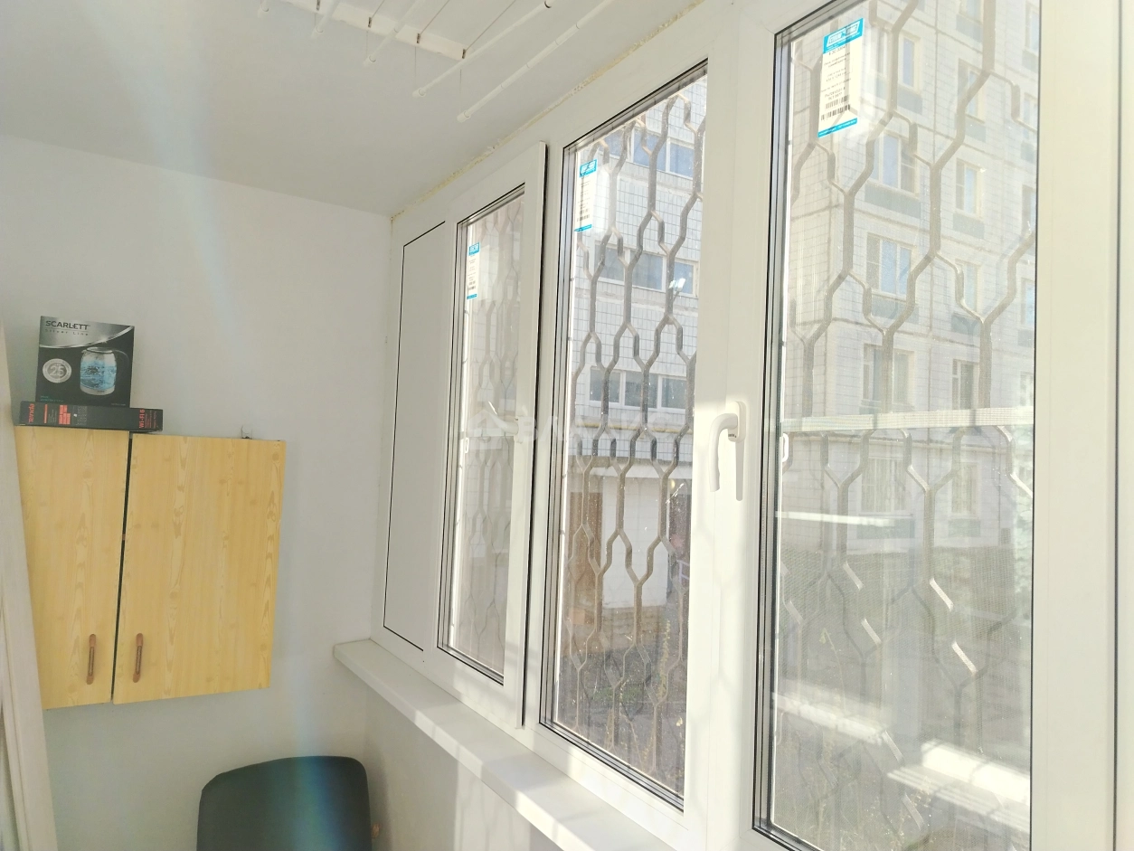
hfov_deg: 71.6
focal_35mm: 24
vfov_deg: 56.8
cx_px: 567
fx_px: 786
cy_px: 426
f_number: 1.75
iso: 406
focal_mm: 5.25
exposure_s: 1/900
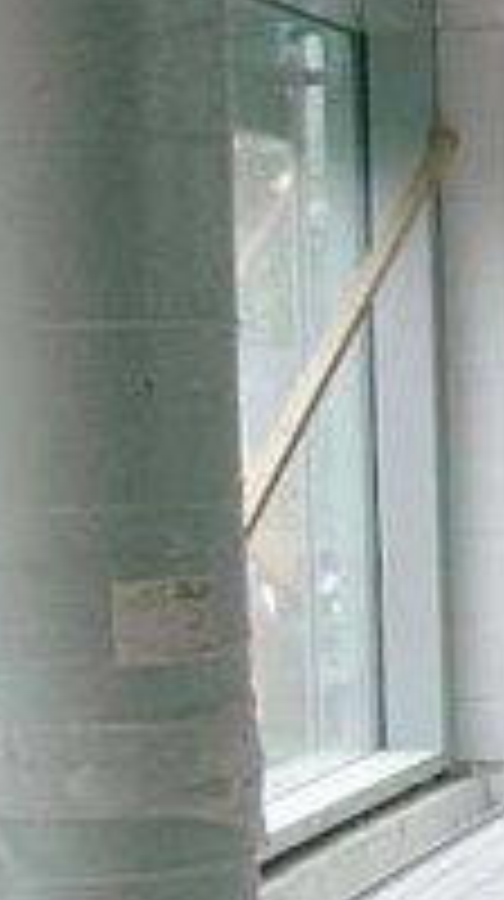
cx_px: 968
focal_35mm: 121
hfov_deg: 9.4
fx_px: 2885
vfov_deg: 17.4
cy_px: 868
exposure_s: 1/80
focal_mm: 7.6
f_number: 2.6
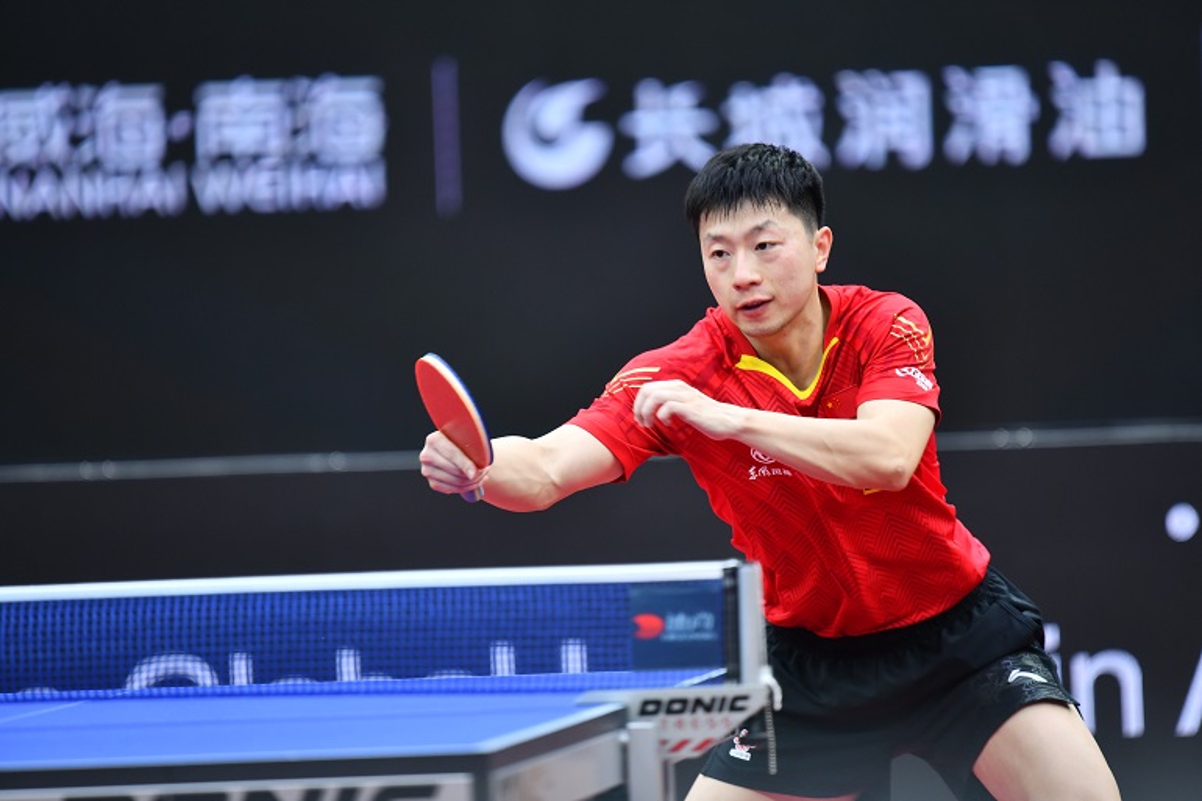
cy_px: 400
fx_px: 10014
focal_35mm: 300
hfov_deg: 6.9
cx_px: 601
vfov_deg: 4.6
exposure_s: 1/320
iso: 800
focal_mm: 300
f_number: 4
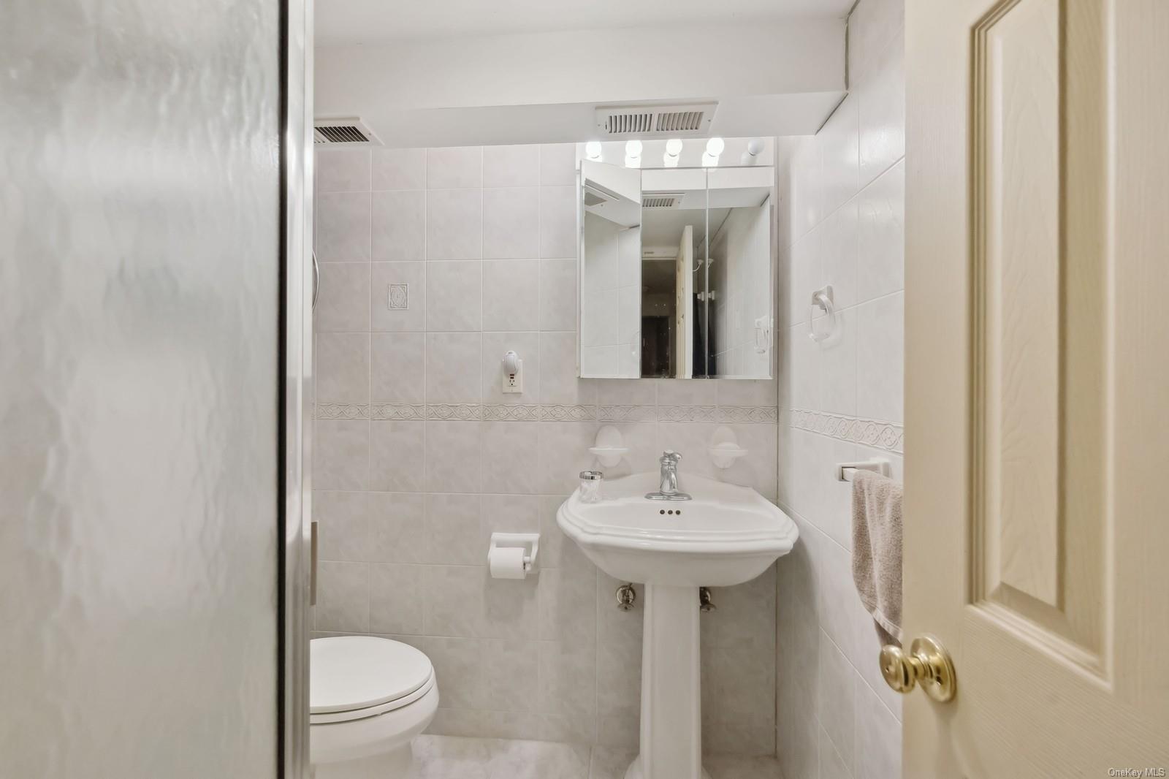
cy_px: 390
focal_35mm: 15
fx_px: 487
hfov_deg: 100.4
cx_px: 584
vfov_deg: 77.3
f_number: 8
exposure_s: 1/125
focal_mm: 15
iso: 640
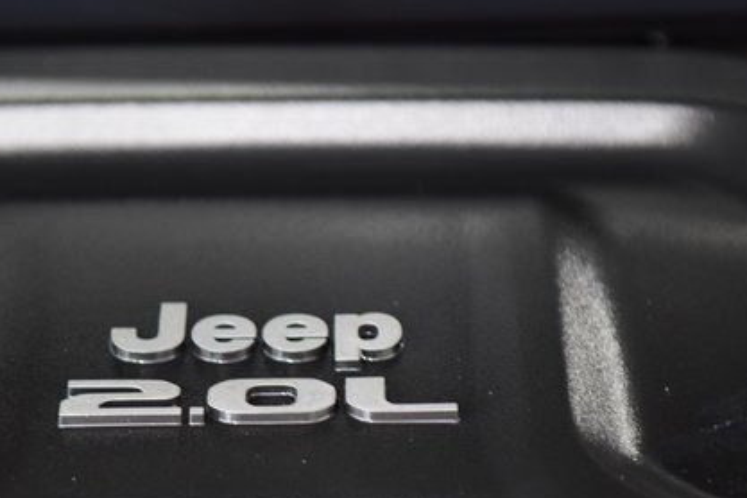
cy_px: 375
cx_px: 315
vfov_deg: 8.5
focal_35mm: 161
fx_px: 3340
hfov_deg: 12.8
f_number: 2.8
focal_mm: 70
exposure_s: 1/15
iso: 1600
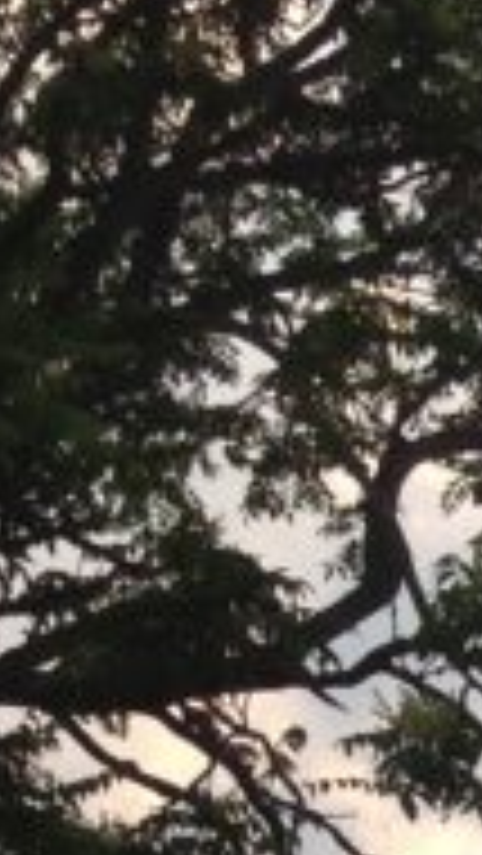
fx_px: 5017
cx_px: 1748
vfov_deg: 9.0
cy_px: 1840
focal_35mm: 221
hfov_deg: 5.0
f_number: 2.4
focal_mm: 4.13
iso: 50
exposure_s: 1/284
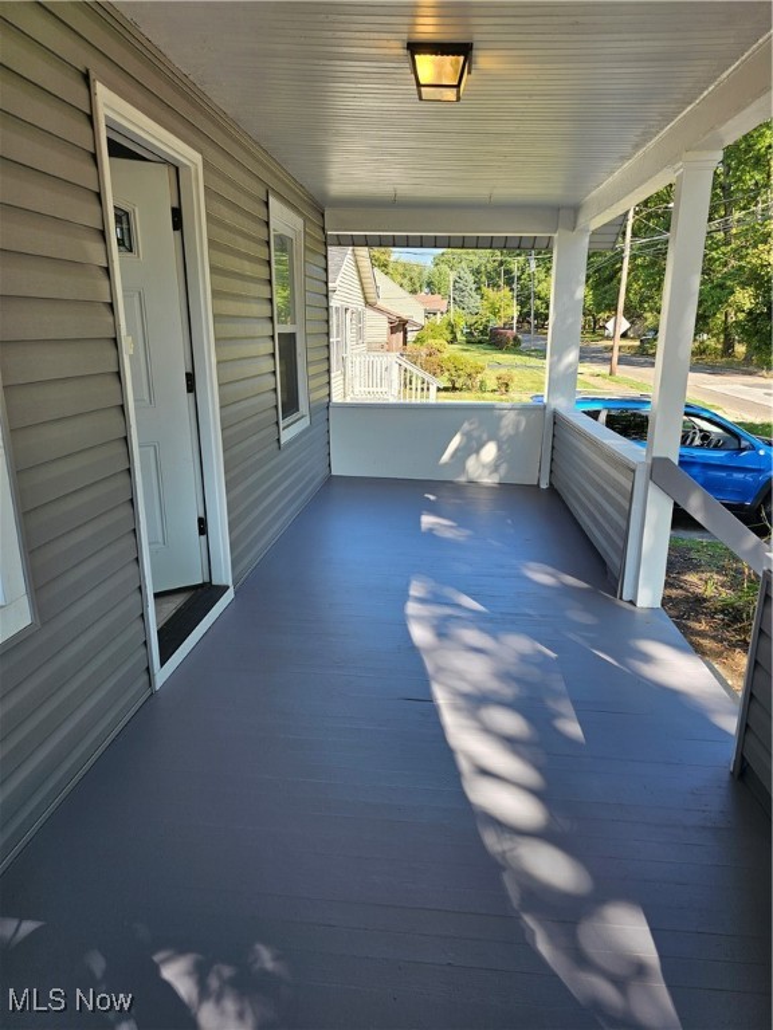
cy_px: 515
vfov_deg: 73.9
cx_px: 386
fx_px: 685
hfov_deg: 58.9
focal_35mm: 23
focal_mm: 6.3
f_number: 1.7
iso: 10
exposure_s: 1/140
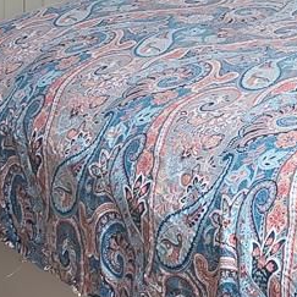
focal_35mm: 122
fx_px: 1184
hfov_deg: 11.9
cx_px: 687
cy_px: -280
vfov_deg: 12.7
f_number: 9
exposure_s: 1/100
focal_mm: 17
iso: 320
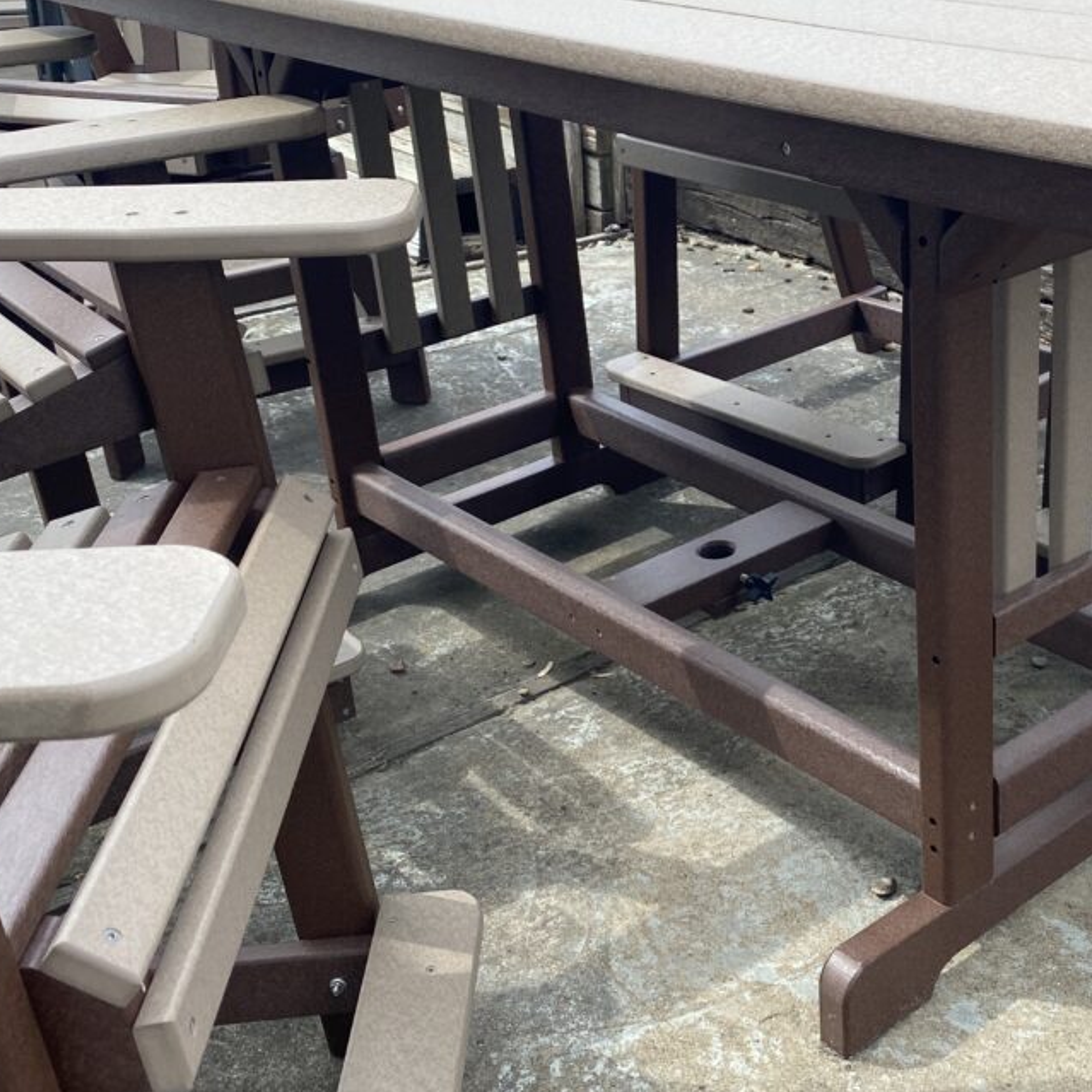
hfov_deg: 35.6
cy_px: 436
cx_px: 877
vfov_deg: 36.7
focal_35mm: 46
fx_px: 1642
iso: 32
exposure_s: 1/1016
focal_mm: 4.25
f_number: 1.8
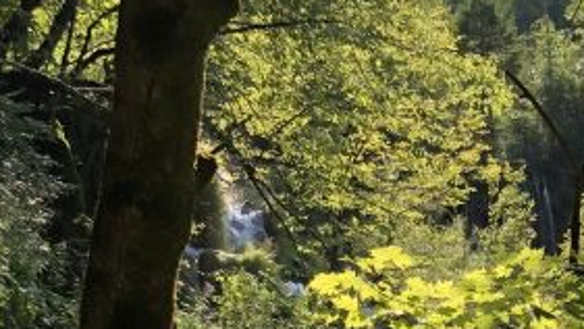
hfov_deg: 18.9
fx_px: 1719
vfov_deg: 10.6
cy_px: 481
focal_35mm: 111
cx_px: 542
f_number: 1.8
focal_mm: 4
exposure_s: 1/517
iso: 20
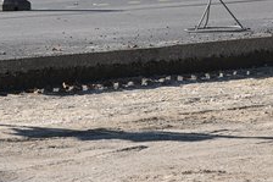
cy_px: -13
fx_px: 2061
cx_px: 94
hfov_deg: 7.6
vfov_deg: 5.0
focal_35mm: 272
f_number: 10
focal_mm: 122
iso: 1000
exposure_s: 1/1600
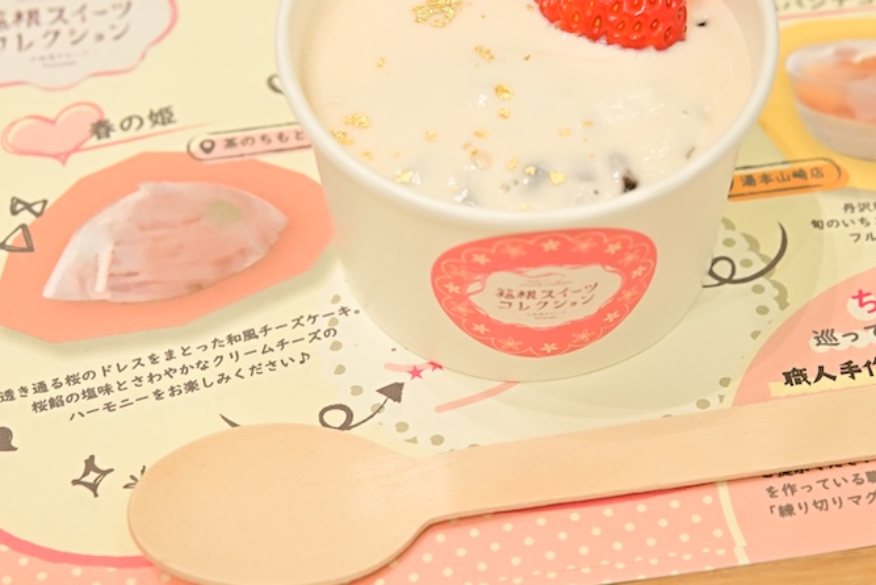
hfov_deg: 22.6
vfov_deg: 15.2
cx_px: 507
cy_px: 193
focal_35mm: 90
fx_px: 2190
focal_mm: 60
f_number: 6.3
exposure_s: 1/200
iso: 4000
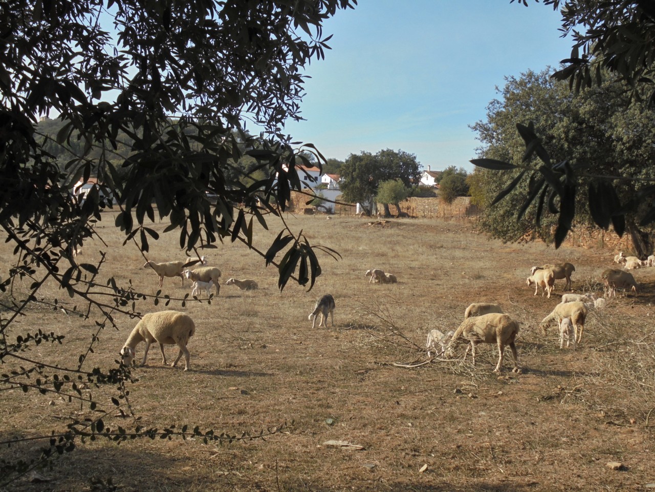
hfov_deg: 43.9
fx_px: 814
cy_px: 246
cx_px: 328
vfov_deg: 33.6
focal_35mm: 43
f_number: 4.5
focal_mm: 7.8
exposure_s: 1/500
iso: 100
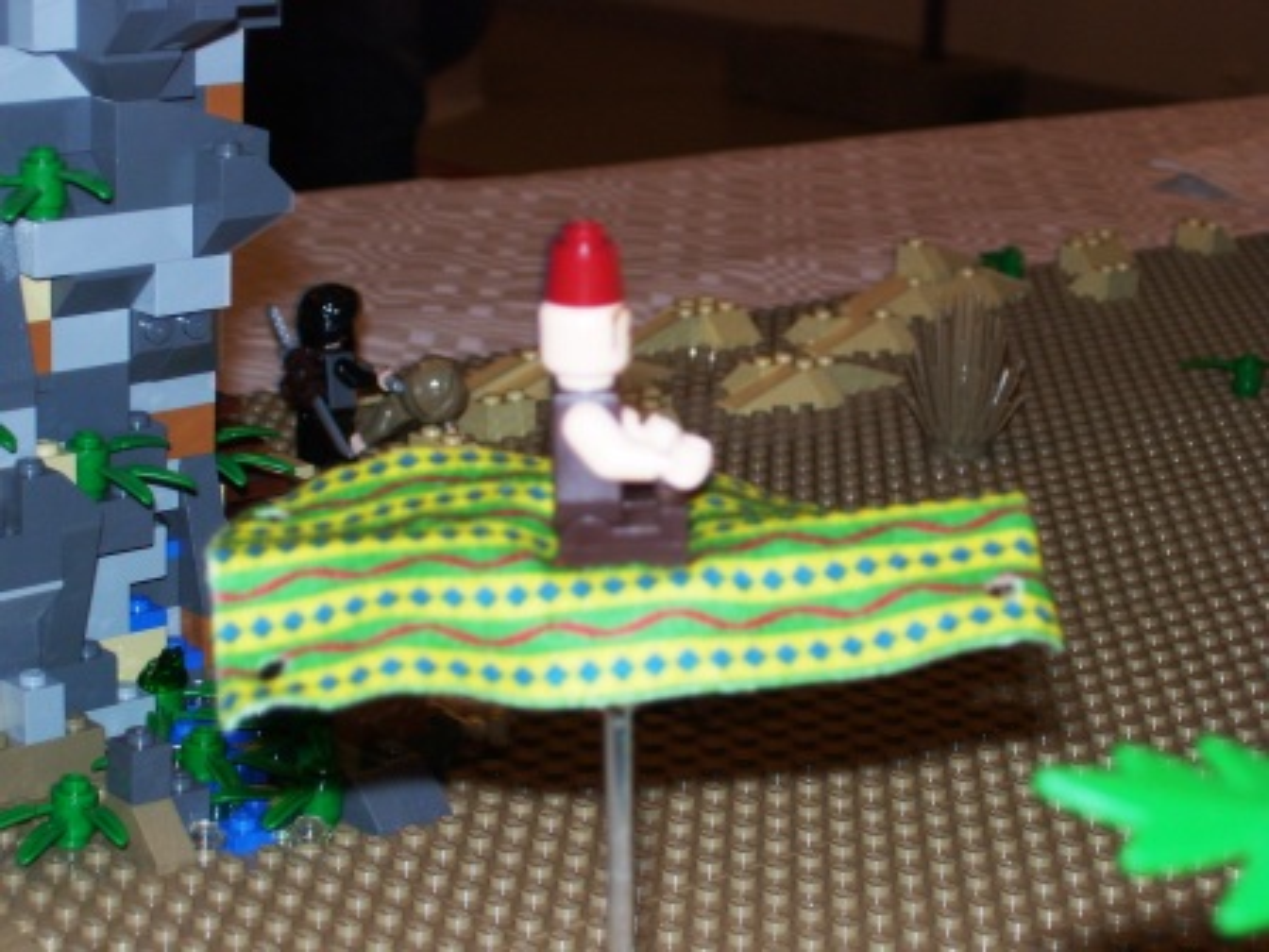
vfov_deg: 17.0
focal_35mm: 87
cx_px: 634
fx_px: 3189
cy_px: 476
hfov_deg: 22.5
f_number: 4.3
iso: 80
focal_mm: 14.3
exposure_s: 1/90
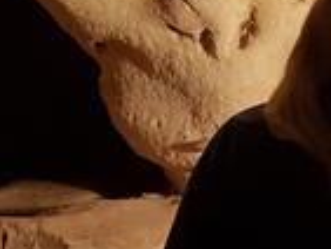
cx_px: 441
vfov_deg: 11.4
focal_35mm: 129
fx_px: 1235
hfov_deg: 14.6
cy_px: 18
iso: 160
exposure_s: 1/33
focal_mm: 4.2
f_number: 1.7
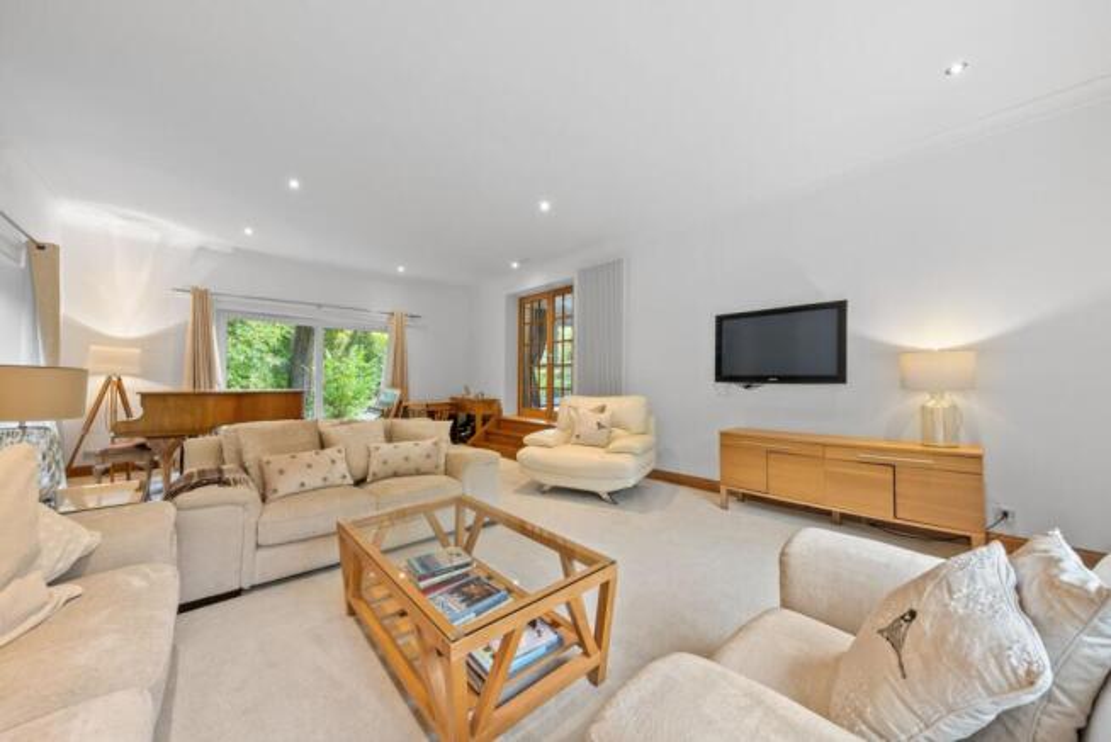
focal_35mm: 12
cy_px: 371
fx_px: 371
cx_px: 556
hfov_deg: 112.6
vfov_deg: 90.1
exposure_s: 2
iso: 800
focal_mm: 12
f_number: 18
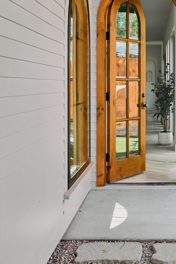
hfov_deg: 21.3
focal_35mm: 63
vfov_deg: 31.6
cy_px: 83
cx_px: 143
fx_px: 462
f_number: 8
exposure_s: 1/40
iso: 160
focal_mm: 33
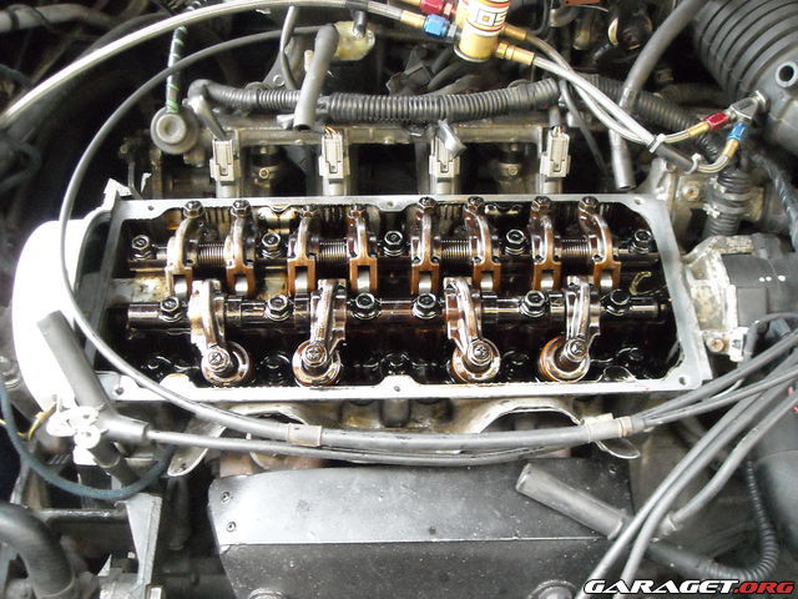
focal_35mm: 35
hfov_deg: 52.6
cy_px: 300
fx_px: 807
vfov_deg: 40.7
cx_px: 399
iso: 800
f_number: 2.8
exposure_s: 1/60
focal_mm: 5.7
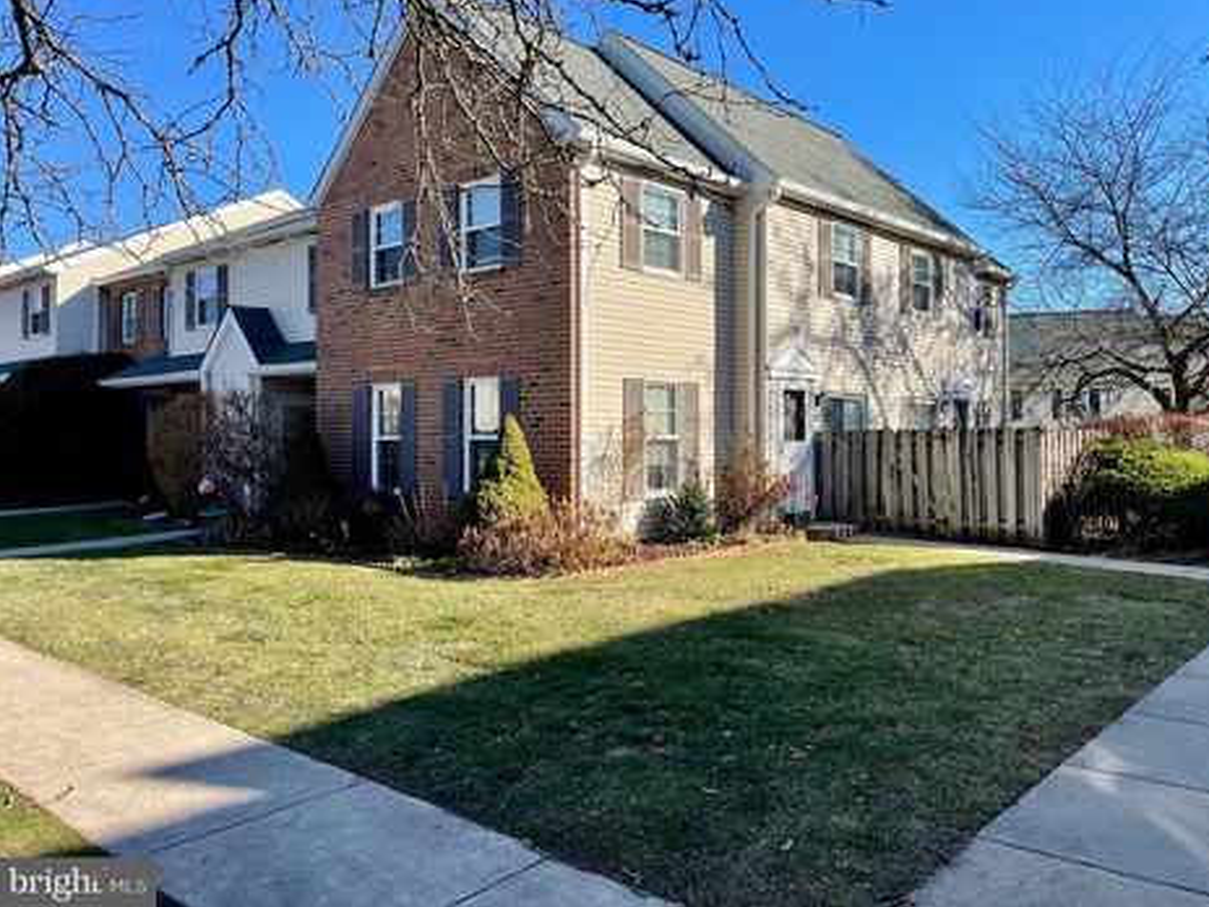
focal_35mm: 28
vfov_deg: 49.7
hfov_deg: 63.4
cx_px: 649
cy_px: 421
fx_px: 978
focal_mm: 4.2
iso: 32
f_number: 1.6
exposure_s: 1/2451
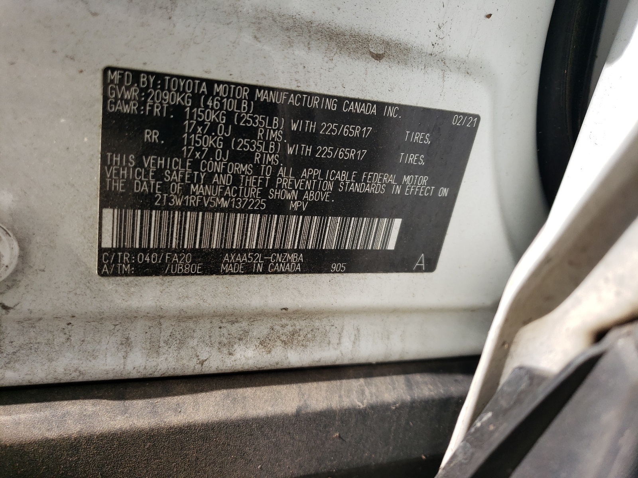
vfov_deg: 53.1
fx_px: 479
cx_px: 319
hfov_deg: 67.3
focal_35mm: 26
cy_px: 239
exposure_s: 1/1667
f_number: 1.5
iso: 50
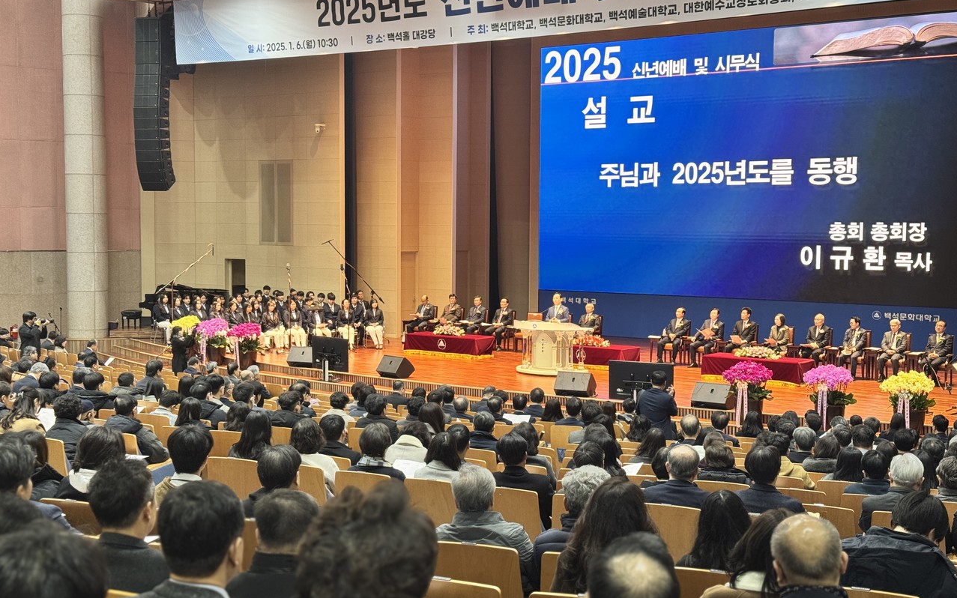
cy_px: 294
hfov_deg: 39.6
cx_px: 479
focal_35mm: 51
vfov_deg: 25.3
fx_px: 1330
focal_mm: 6.76
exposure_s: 1/60
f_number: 1.78
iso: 160
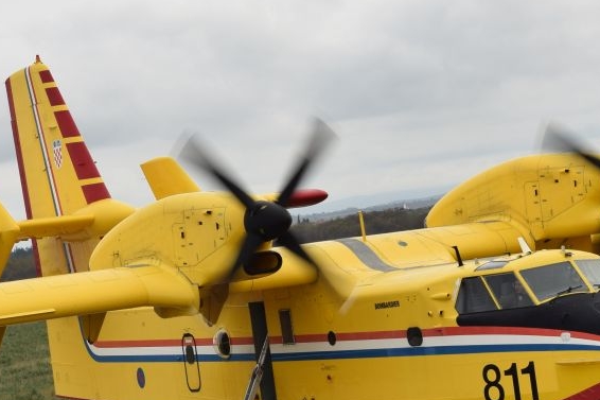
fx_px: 2473
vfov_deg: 9.2
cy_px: 180
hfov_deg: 13.8
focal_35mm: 148
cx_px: 290
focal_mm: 35
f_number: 8
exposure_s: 1/250
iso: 100
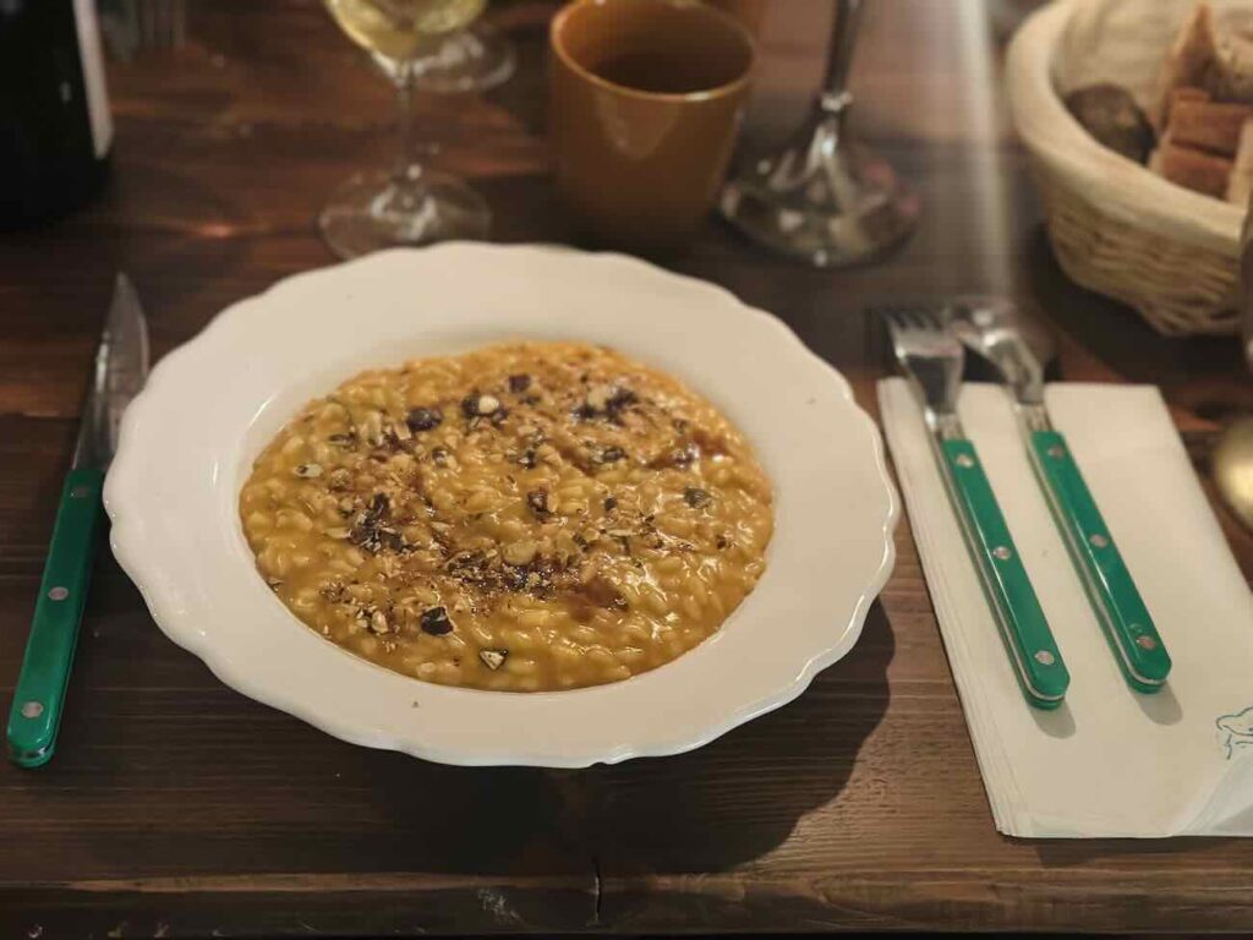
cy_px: 470
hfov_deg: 39.7
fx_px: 1737
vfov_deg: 30.3
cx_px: 626
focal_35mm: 48
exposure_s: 1/25
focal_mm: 6.86
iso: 640
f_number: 1.78
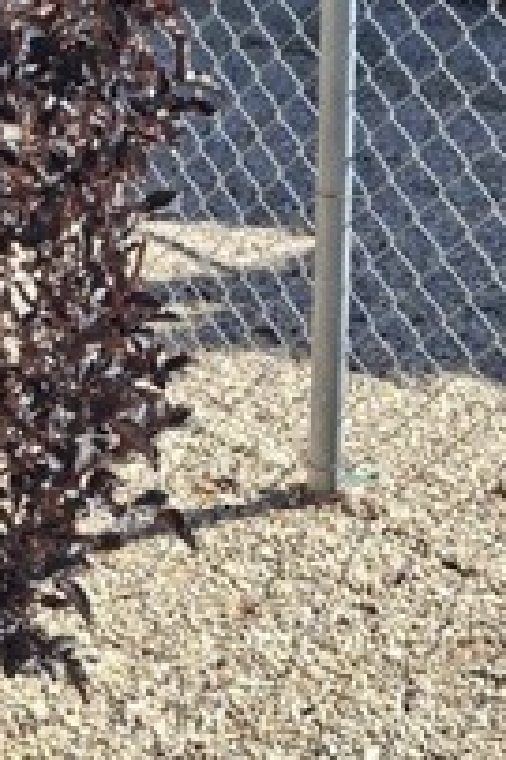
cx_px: -206
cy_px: -307
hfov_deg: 15.6
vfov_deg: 21.6
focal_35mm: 82
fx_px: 1732
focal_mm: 4.69
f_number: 1.8
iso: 32
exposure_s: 1/1166
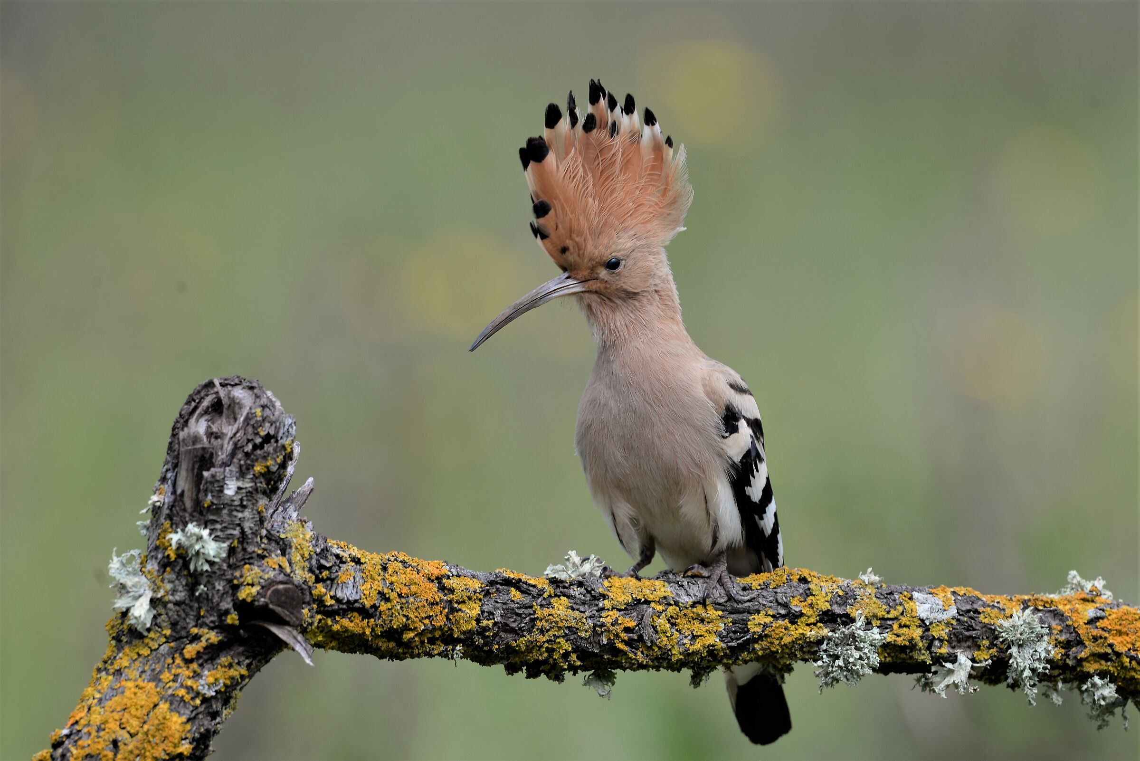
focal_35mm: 600
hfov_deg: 3.4
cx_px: 570
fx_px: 19006
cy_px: 380
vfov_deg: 2.3
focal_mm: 600
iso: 200
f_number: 8
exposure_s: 1/320
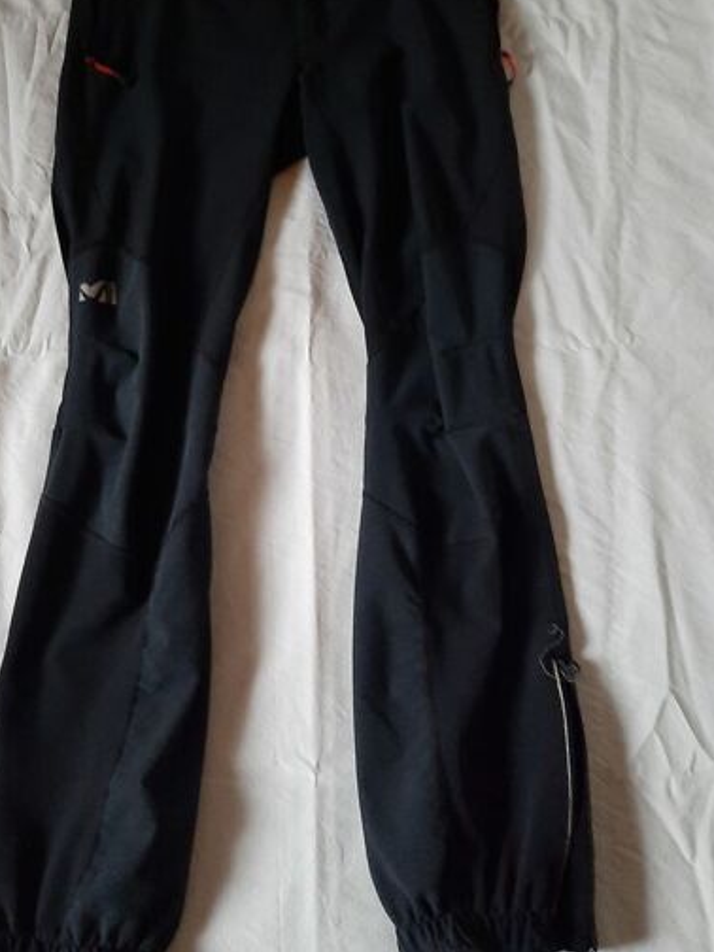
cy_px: 440
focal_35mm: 33
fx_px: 908
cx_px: 291
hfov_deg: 42.8
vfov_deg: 55.3
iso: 1000
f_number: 1.7
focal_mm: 3.93
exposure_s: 1/17
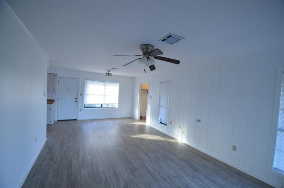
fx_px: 118
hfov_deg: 100.5
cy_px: 94
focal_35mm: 15
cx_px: 142
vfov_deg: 77.0
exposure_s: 1/60
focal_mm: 10
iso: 450
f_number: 4
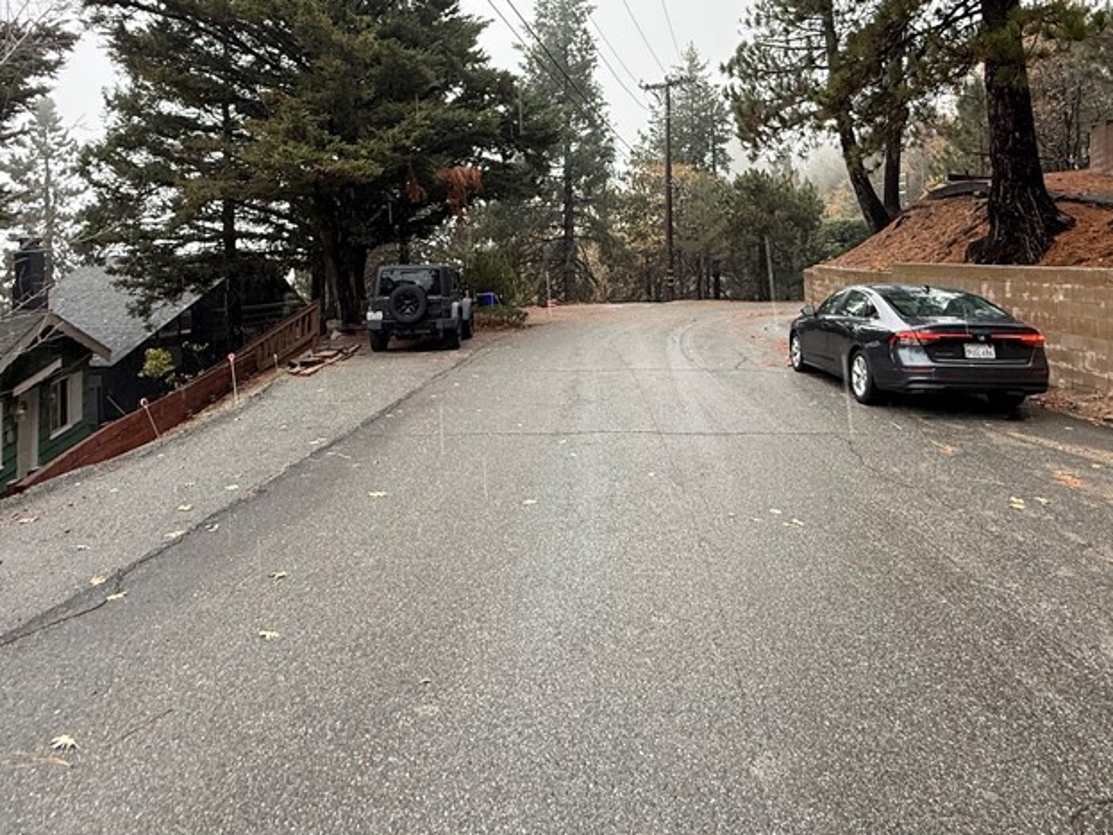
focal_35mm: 23
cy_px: 232
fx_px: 739
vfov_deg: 56.6
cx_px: 581
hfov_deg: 73.9
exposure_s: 1/99
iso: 100
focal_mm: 2.22
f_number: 2.2
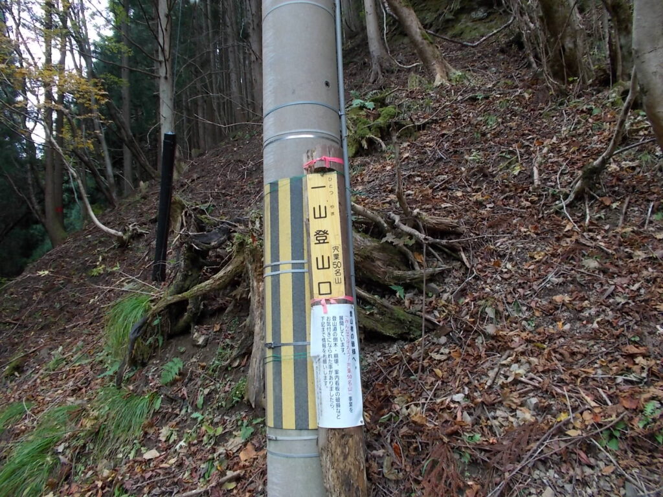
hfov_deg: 67.3
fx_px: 498
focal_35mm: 26
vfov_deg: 53.1
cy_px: 248
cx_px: 332
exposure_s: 1/60
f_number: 3.2
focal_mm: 4.6
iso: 80
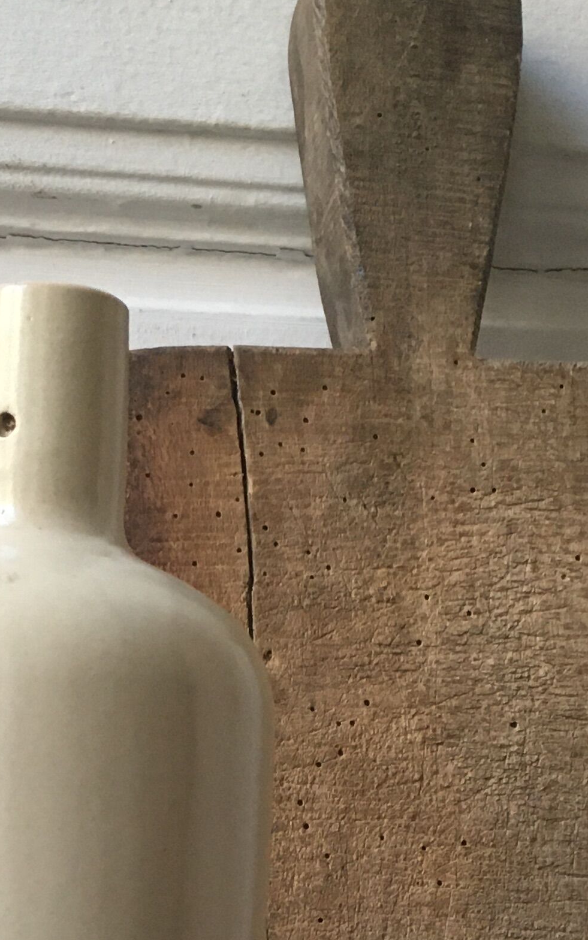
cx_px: 230
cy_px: 945
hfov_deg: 16.5
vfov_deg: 24.9
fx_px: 2025
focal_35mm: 79
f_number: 2.2
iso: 160
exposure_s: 1/33
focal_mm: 4.15
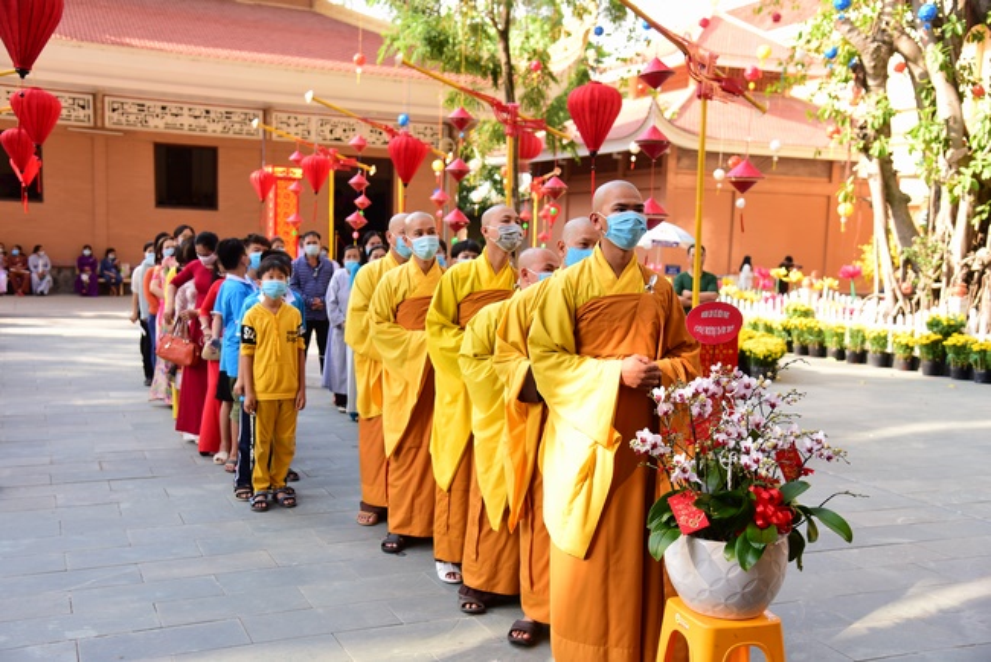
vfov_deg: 35.1
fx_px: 1046
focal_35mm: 38
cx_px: 496
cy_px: 331
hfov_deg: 50.7
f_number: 4
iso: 320
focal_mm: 38
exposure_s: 1/400
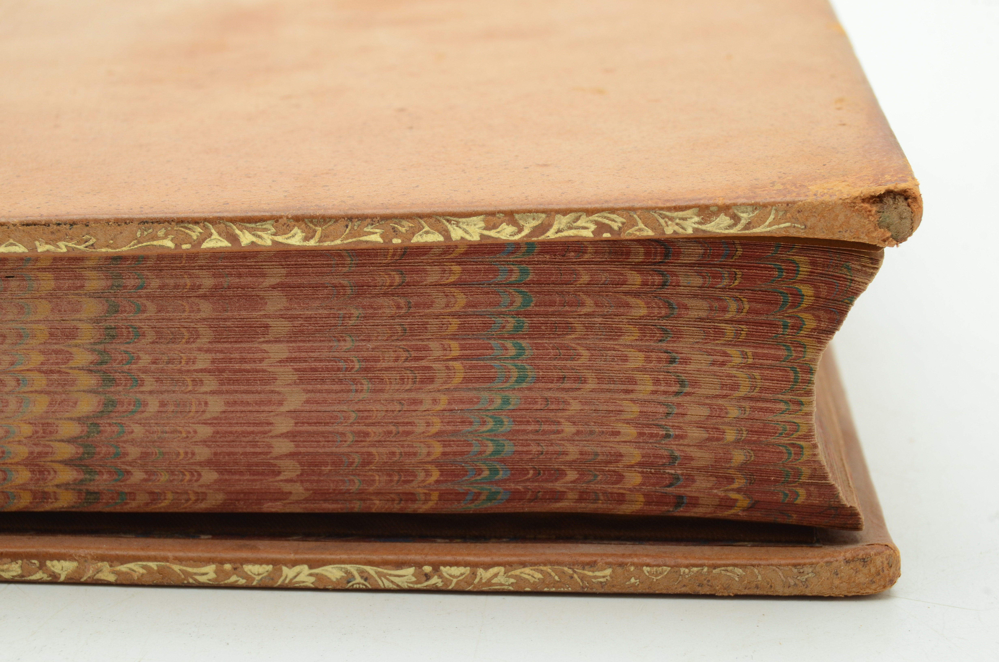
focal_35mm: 82
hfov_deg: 24.7
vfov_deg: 16.5
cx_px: 500
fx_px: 2285
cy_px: 331
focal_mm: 55
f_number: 13
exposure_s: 1/125
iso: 200
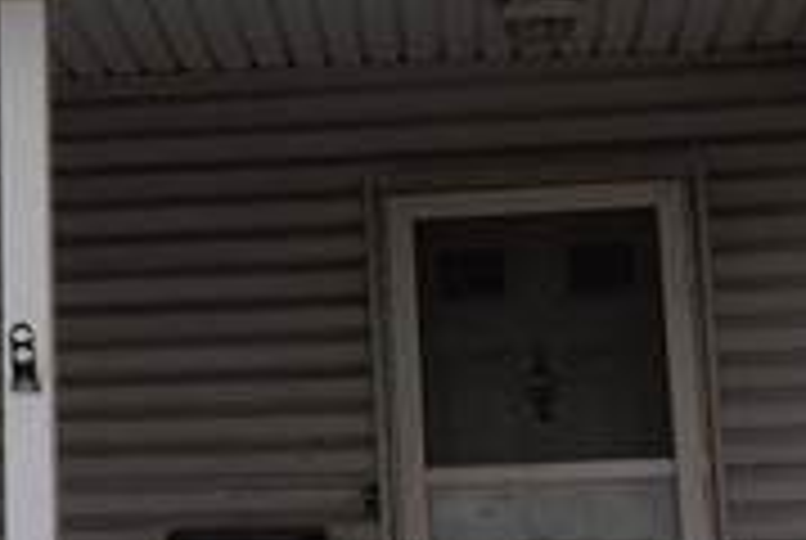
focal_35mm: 118
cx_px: -77
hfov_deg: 16.8
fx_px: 2647
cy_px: 220
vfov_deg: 11.7
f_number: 8
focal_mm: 13
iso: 280
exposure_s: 1/250
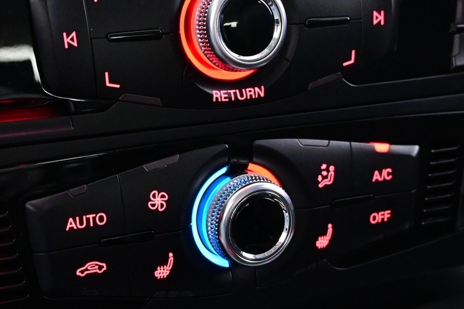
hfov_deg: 28.9
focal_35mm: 70
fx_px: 898
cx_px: 180
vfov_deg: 19.5
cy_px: 99
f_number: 3.8
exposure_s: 1/30
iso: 5000
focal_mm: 20.5
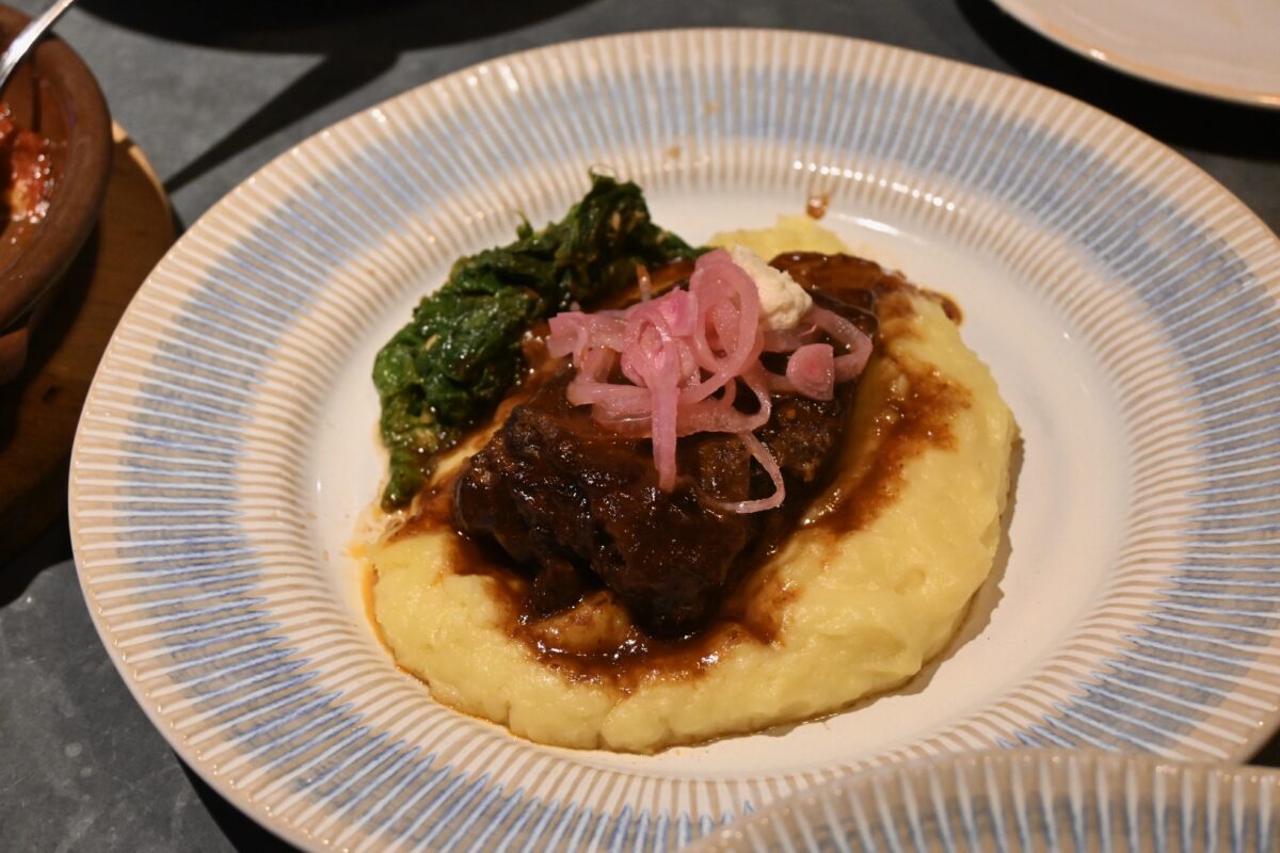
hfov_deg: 41.7
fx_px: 1680
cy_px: 426
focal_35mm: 47
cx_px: 640
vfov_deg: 28.5
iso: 3200
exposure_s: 1/80
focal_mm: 31.5
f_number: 5
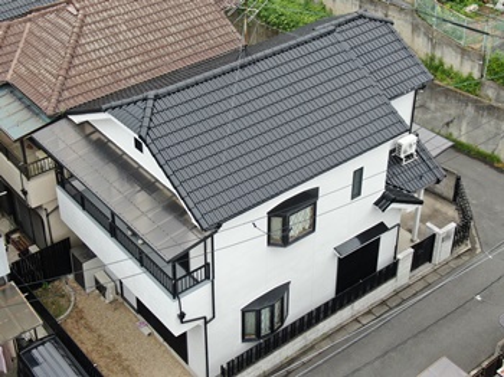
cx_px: 252
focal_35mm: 47
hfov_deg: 40.5
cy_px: 188
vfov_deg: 30.8
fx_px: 684
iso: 100
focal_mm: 8.42
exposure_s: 1/160
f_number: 3.8
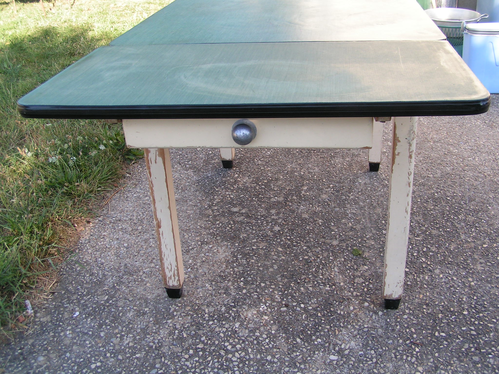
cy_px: 187
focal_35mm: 38
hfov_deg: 49.0
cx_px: 250
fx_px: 548
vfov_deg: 37.7
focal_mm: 5.8
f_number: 4.5
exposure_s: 1/100
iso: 50
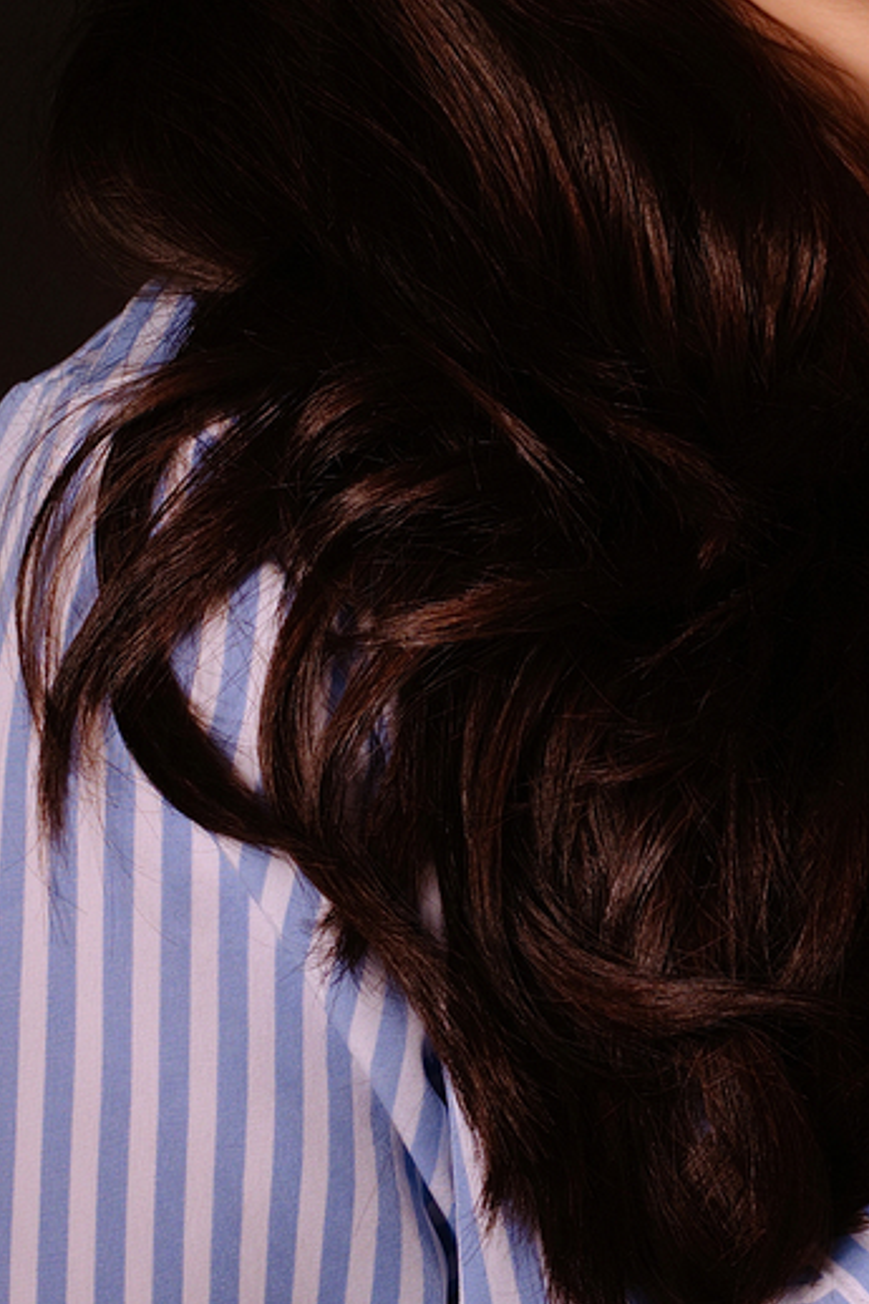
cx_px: 516
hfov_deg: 7.9
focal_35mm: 174
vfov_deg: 11.8
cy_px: 514
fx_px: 6304
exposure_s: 1/160
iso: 100
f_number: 5
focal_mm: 50
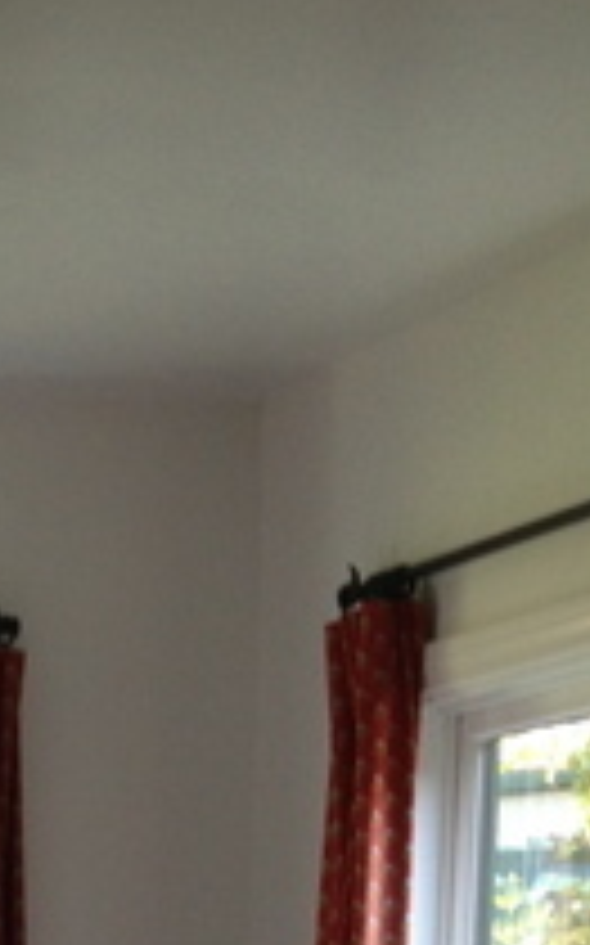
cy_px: 1575
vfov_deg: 14.0
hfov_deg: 9.2
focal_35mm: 136
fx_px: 3504
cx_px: -450
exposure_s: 1/40
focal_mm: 4.28
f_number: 2.4
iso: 64
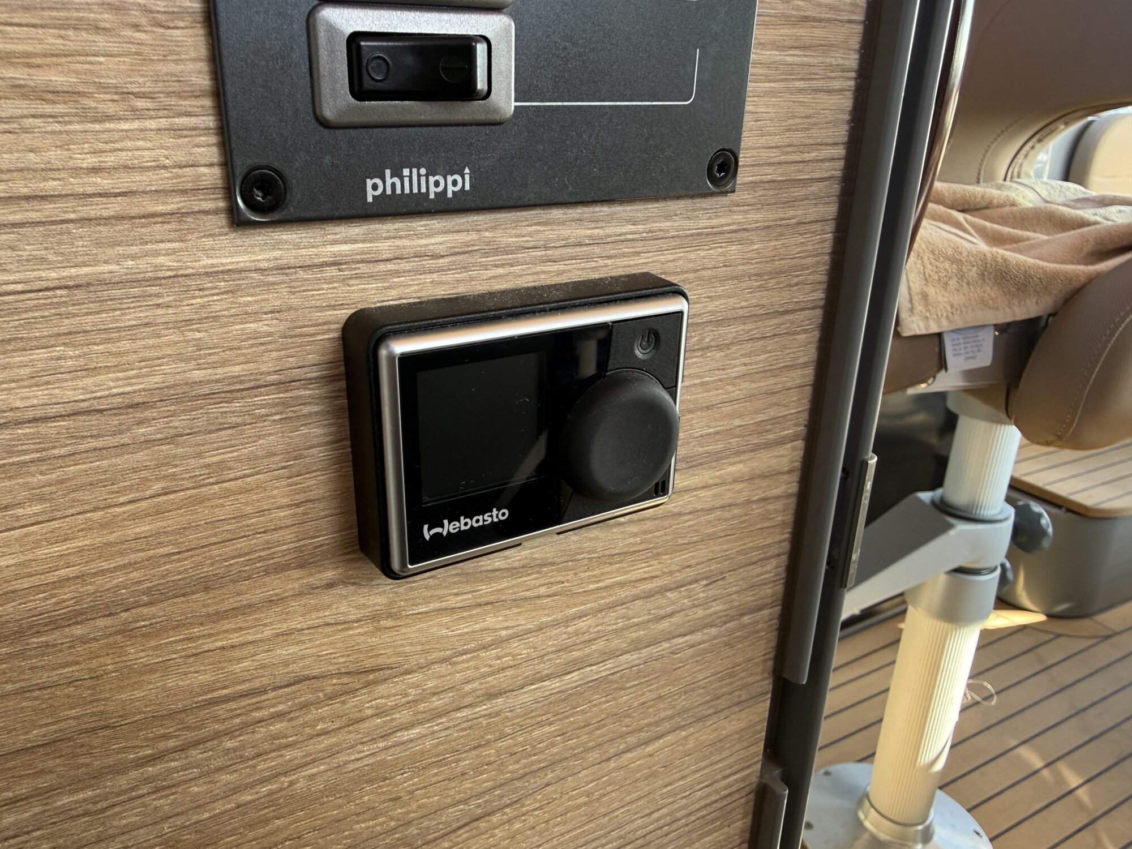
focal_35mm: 24
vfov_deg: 56.8
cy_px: 424
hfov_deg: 71.6
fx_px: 785
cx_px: 566
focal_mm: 2.22
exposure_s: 1/99
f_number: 2.2
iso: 100
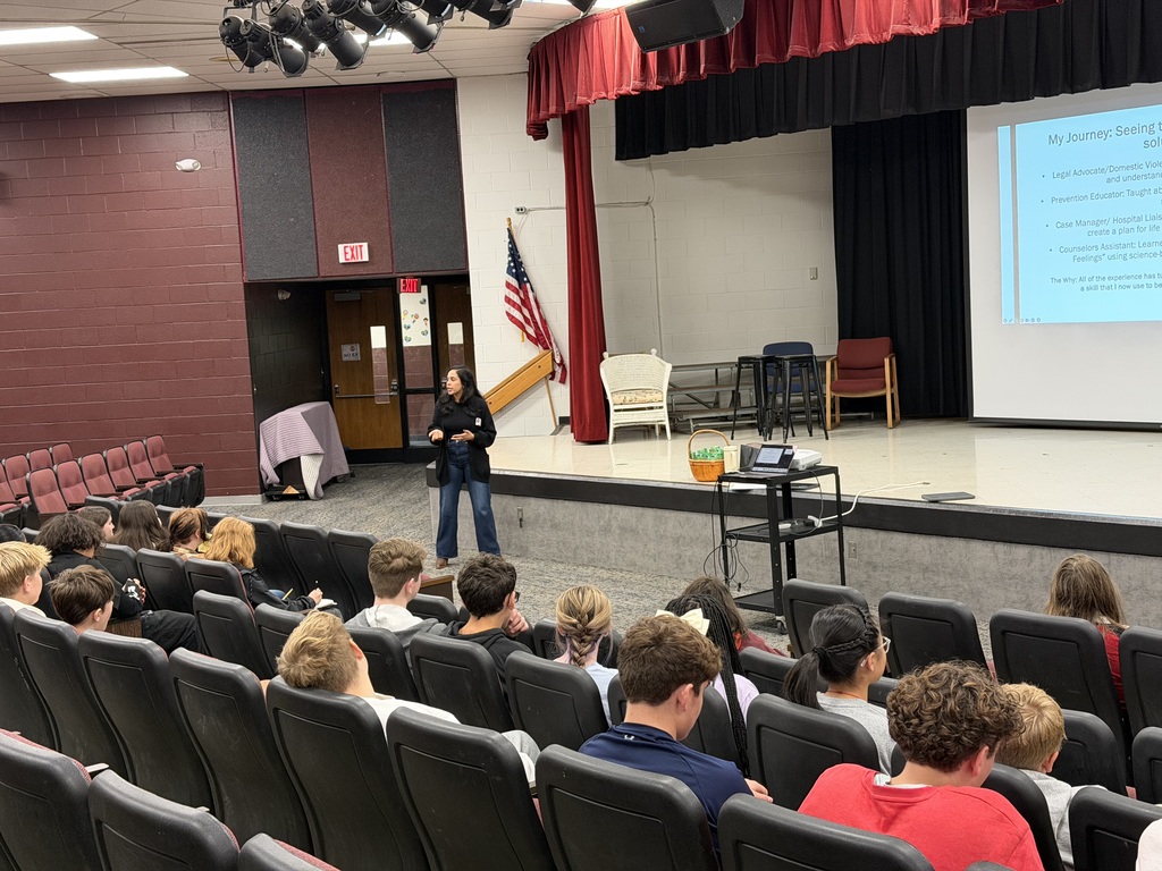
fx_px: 1611
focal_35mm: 48
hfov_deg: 39.7
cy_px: 436
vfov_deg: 30.3
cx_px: 581
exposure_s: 1/60
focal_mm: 6.76
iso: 250
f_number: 1.78
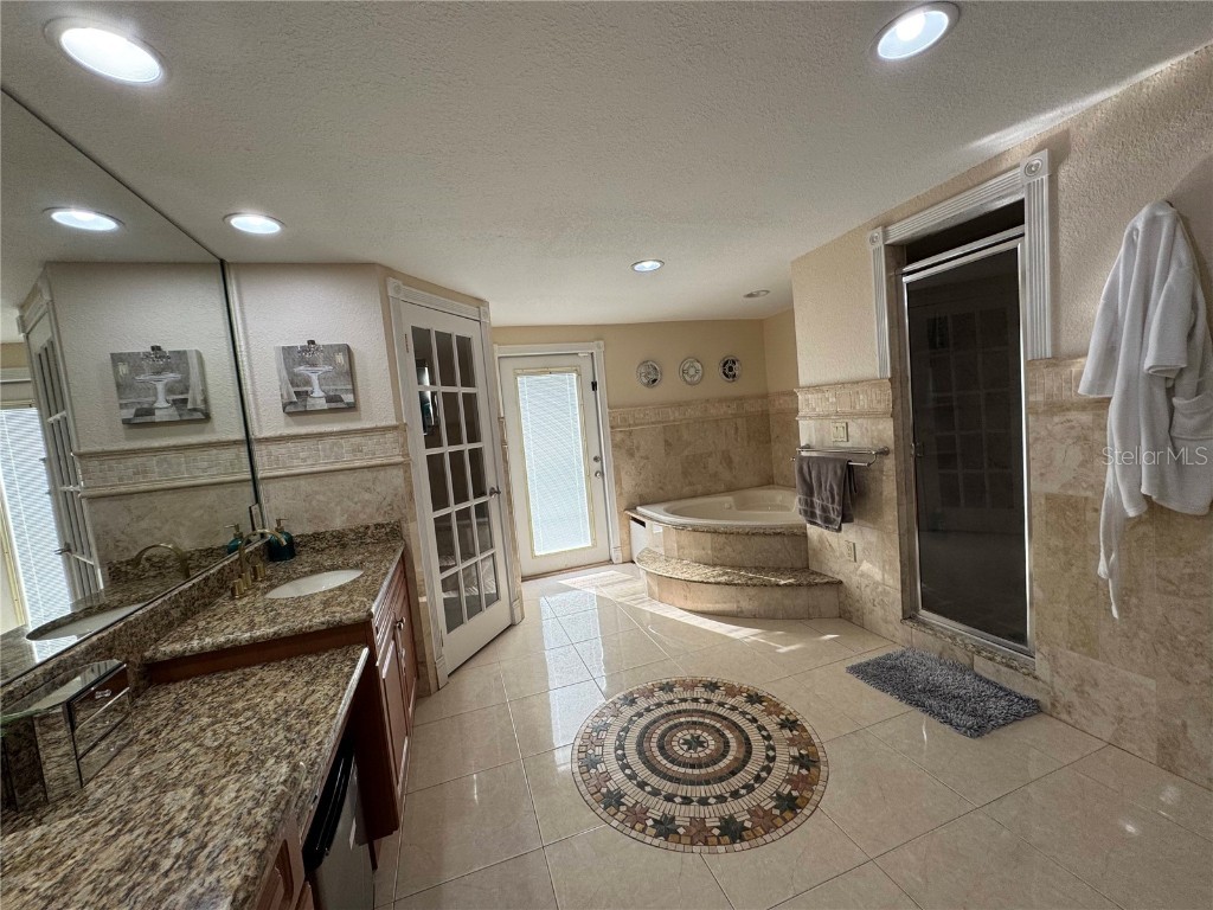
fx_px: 491
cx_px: 606
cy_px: 455
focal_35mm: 14
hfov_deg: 102.1
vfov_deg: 85.7
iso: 80
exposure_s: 1/99
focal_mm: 2.22
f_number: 2.2
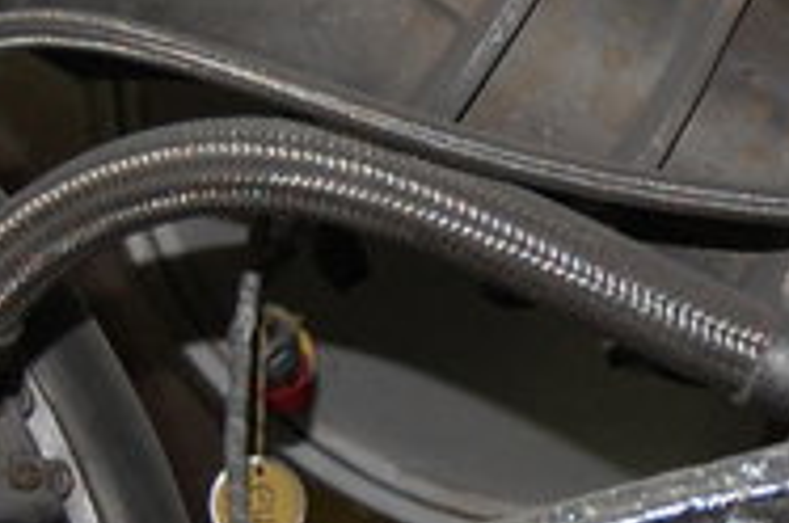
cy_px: 340
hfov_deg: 8.0
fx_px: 5573
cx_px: 873
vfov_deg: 5.4
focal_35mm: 255
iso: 400
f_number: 4.5
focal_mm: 31
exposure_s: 1/60
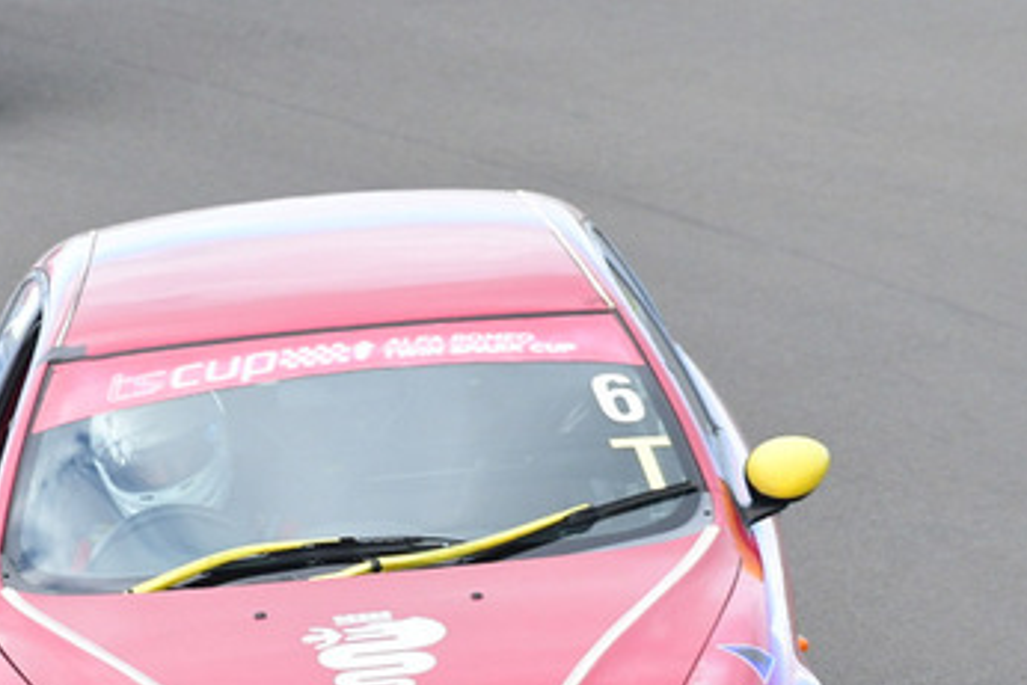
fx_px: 40524
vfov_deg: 1.0
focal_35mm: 1420
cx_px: 285
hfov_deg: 1.5
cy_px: 599
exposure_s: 1/640
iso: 1000
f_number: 7.1
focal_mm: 410
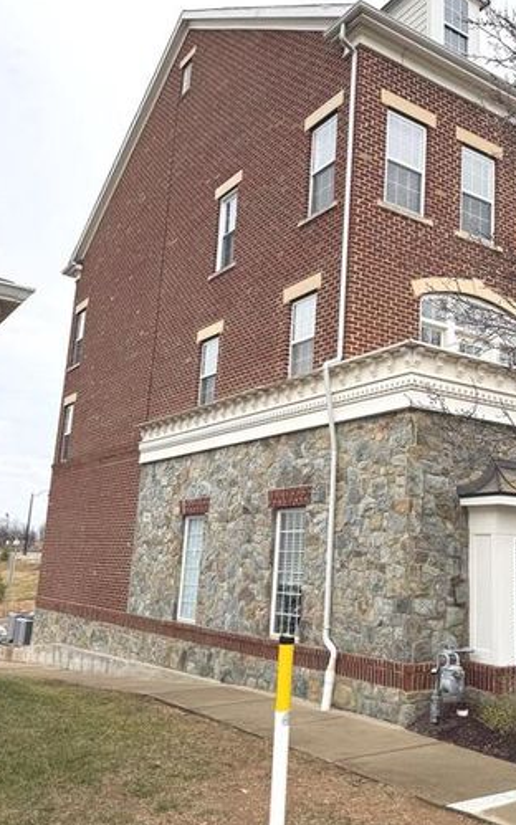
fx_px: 765
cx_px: 394
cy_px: 384
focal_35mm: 34
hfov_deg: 36.3
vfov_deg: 56.6
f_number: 1.78
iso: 80
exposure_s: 1/593
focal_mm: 6.76
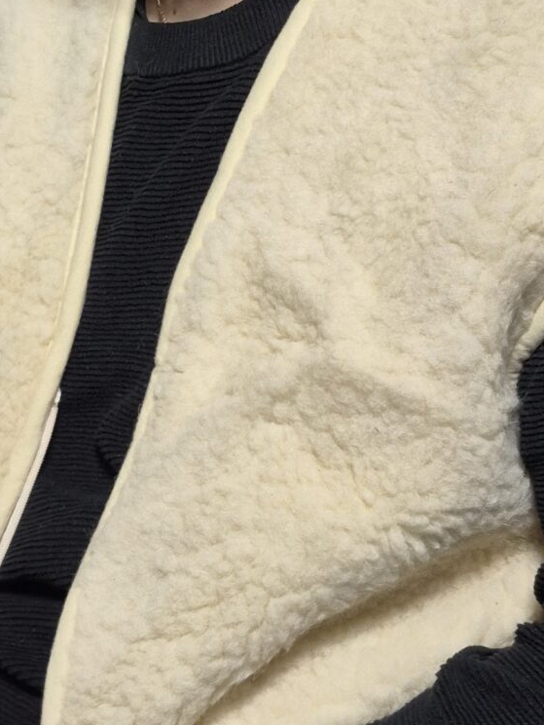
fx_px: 1655
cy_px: 335
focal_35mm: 79
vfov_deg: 24.7
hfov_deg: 18.4
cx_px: 53
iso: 100
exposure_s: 1/180
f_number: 1.8
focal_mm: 5.4
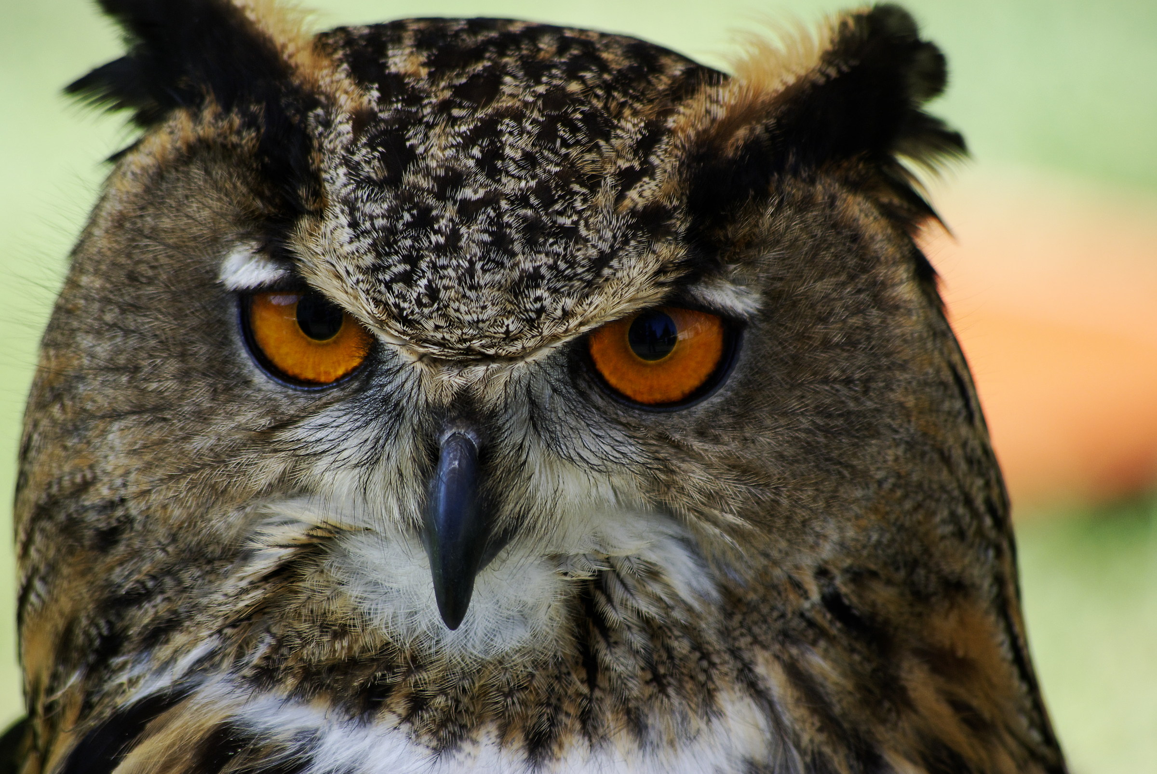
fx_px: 14478
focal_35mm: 450
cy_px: 387
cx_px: 578
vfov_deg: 3.1
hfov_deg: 4.6
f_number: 5.8
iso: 320
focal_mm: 300
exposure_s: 1/320
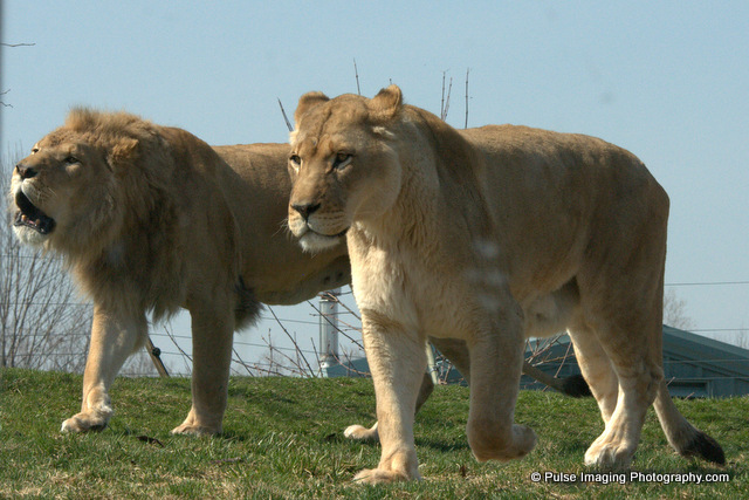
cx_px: 374
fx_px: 3277
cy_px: 250
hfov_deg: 13.0
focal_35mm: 158
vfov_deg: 8.7
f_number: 14
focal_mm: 105
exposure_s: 1/1000
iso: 800
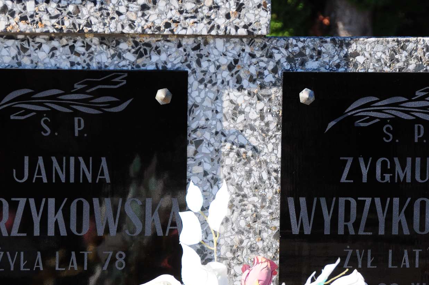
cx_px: 255
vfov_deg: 7.0
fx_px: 2332
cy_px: 209
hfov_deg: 10.5
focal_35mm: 196
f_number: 7.1
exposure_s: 1/500
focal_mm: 75
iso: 320
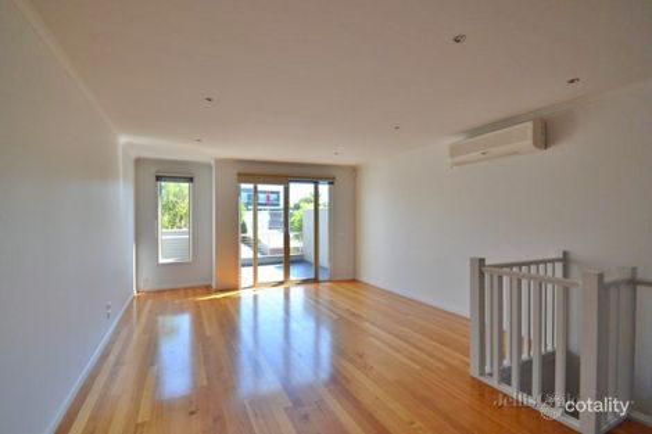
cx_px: 326
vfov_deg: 77.3
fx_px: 272
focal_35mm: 15
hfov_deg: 100.4
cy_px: 217
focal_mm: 10
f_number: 5.6
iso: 250
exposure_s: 1/125
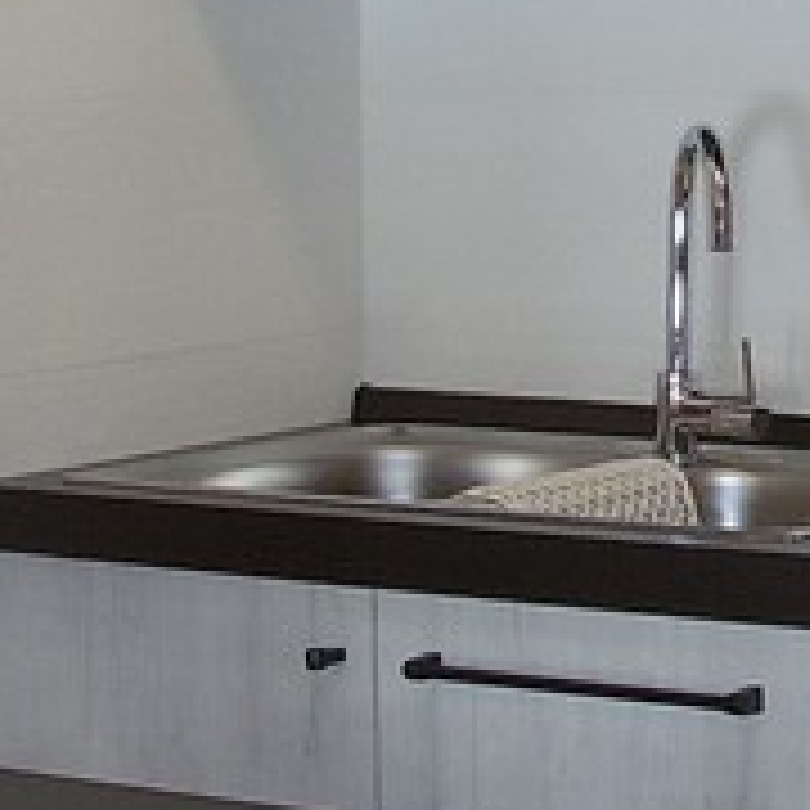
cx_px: 891
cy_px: 135
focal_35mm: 118
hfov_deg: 14.4
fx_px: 3124
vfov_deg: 14.7
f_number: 2.9
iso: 100
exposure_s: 1/30
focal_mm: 5.8
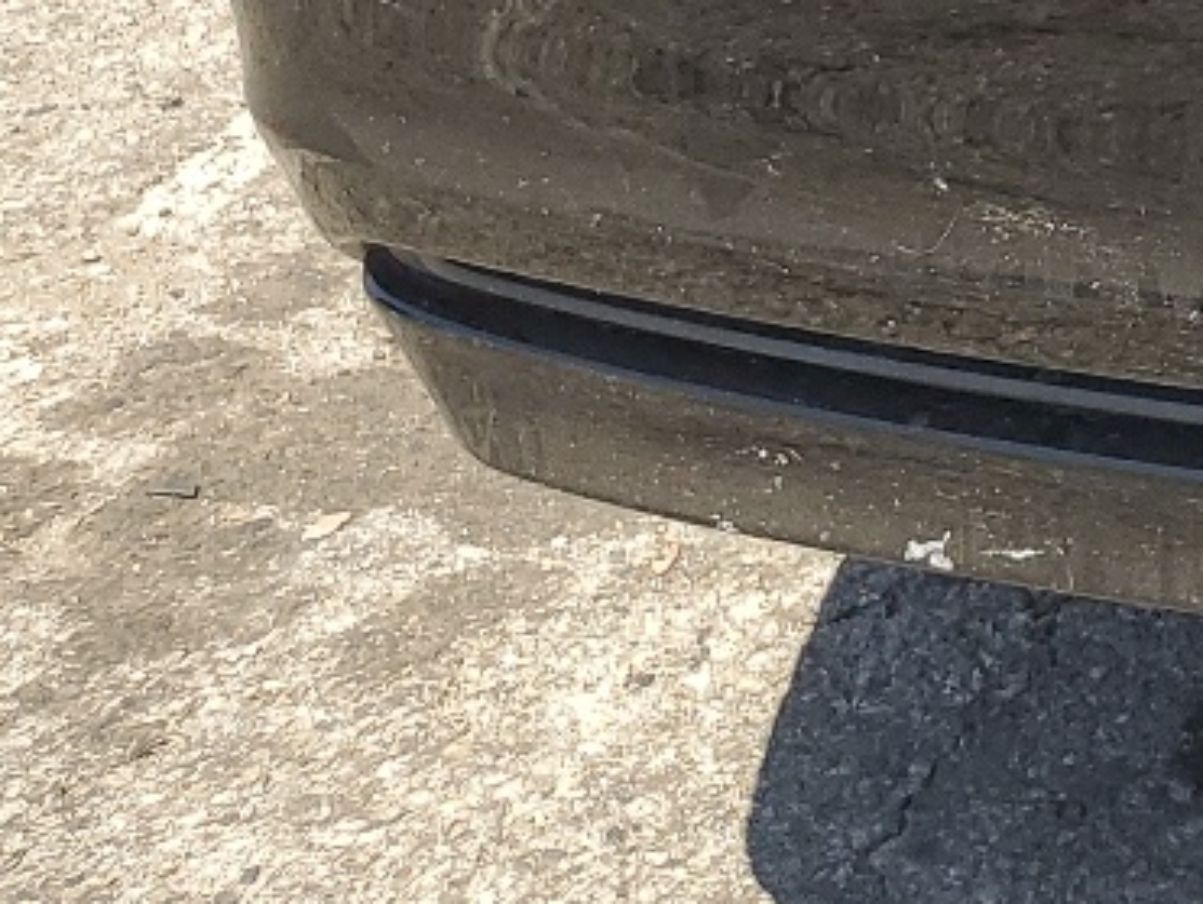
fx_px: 3896
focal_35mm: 112
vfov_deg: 12.1
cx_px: 2228
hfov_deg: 15.0
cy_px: -745
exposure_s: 1/1667
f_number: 1.5
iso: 50
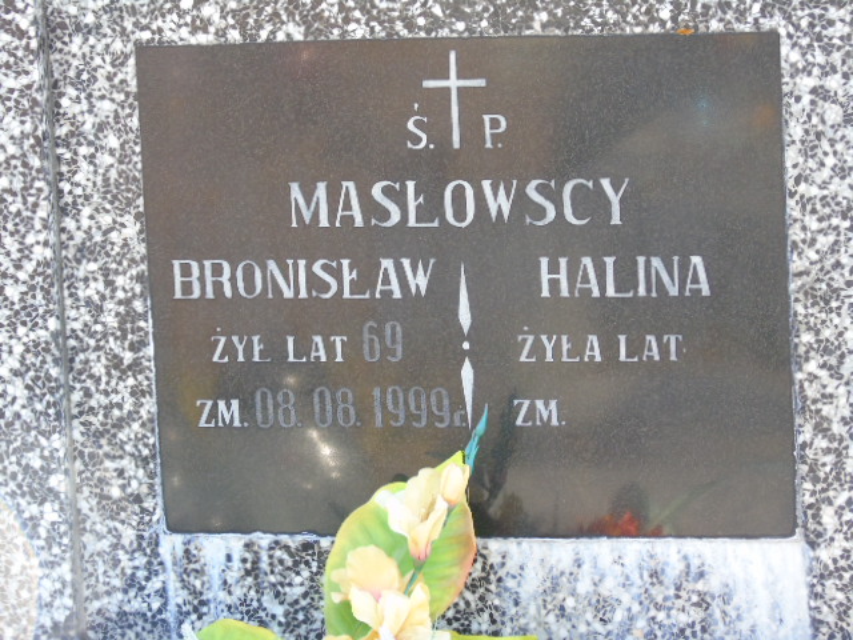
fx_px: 4583
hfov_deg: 10.6
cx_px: 426
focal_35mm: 186
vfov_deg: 8.0
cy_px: 320
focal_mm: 33
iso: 400
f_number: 5
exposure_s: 1/125
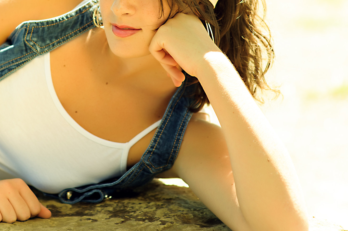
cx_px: 88
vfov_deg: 9.8
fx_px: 1342
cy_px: 43
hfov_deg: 14.7
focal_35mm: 139
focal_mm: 85
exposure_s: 1/500
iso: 100
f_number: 2.8
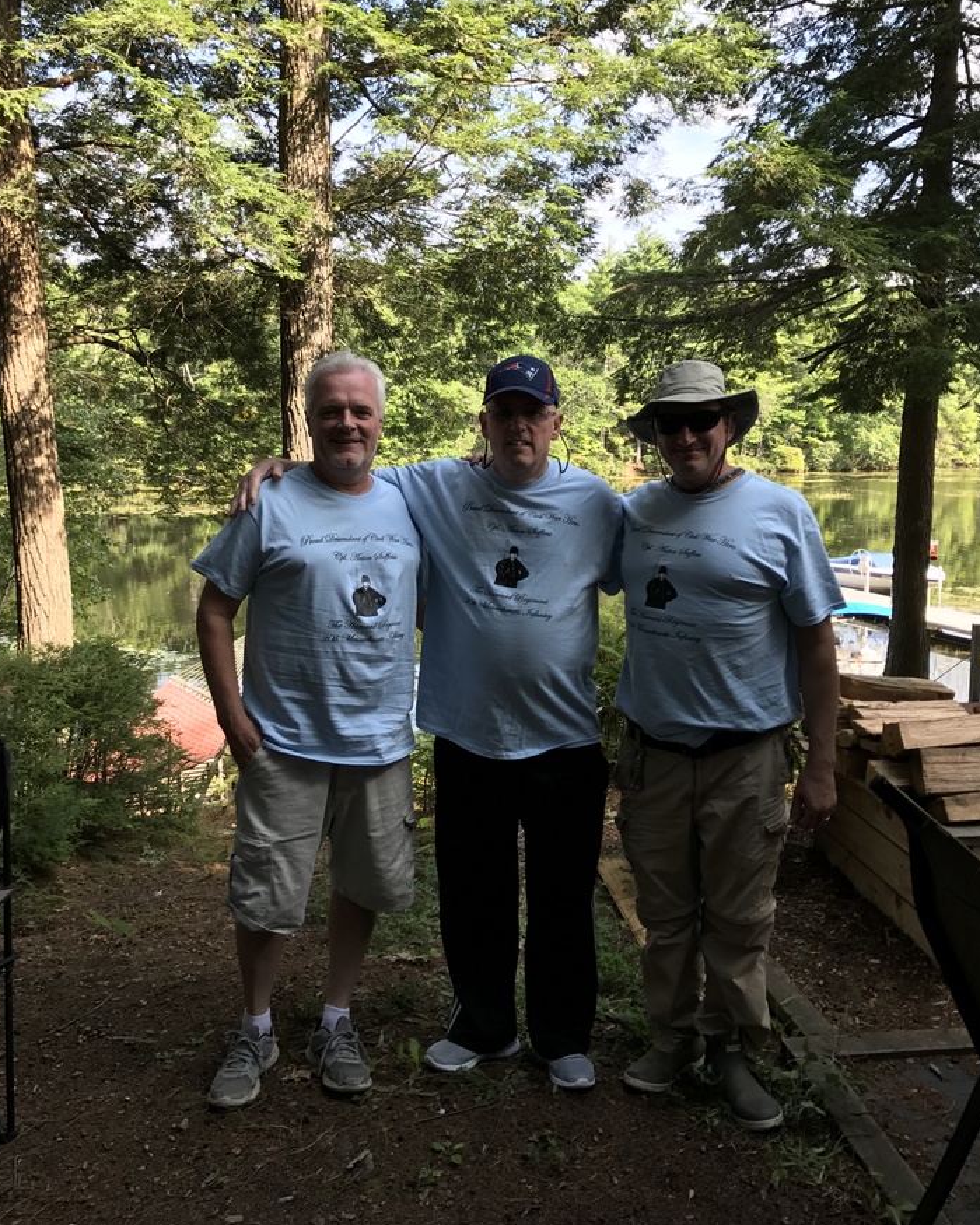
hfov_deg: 48.5
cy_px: 560
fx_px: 1088
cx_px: 483
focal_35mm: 30
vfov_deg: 58.7
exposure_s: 1/276
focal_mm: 3.99
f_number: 1.8
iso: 20
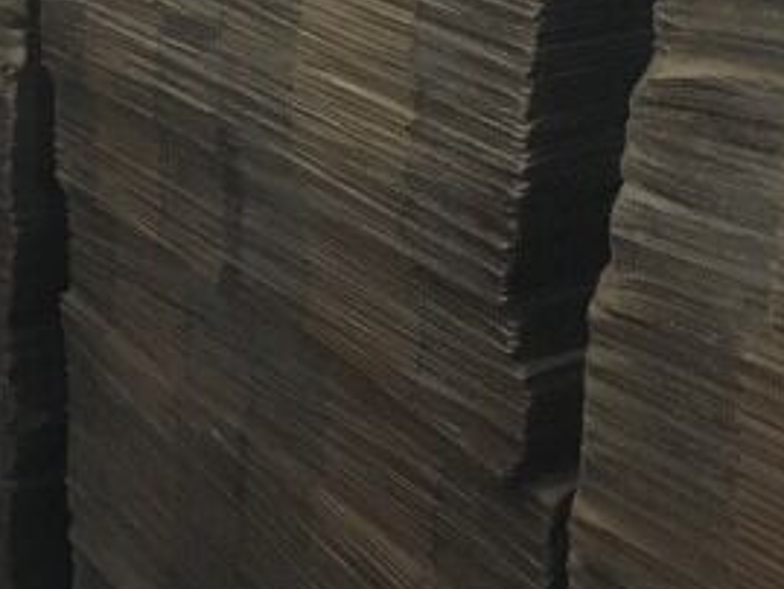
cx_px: 344
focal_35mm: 69
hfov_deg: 28.1
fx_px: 1563
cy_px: 3
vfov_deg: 20.6
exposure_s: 1/17
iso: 500
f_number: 2.2
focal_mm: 4.15
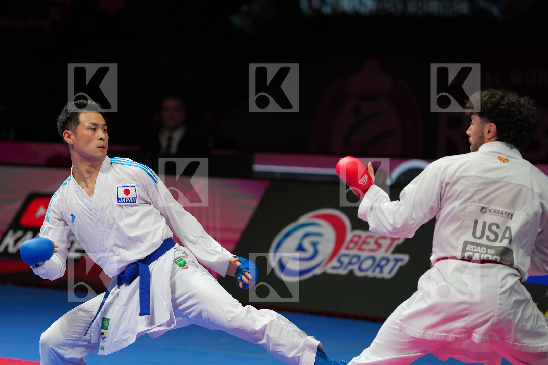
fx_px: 2663
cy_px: 182
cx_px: 274
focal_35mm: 175
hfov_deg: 11.7
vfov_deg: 7.8
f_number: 2.8
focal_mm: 175
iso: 500
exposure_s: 1/1000
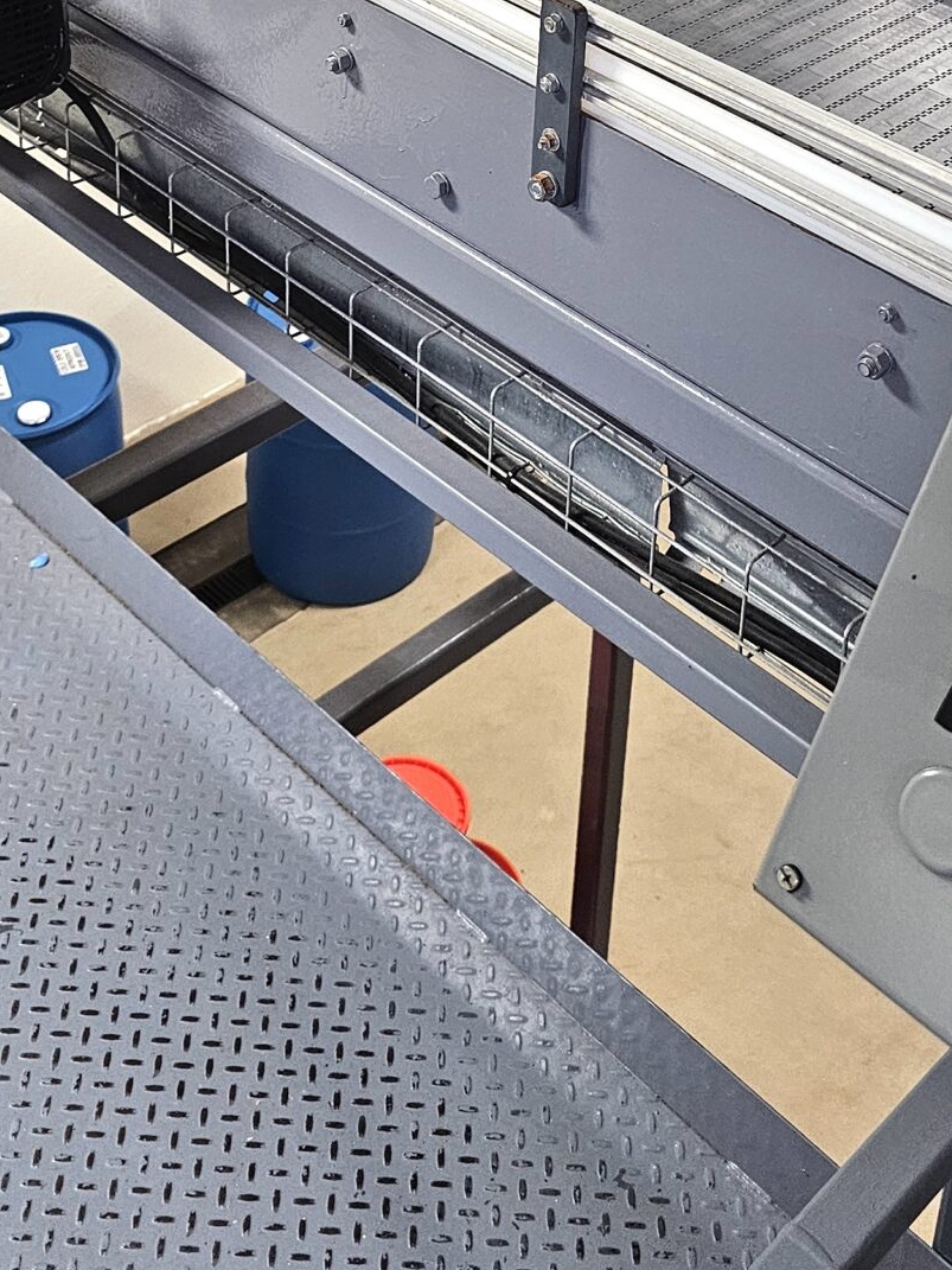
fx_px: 2017
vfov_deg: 31.3
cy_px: -103
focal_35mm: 55
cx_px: 487
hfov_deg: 26.6
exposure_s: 1/120
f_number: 1.7
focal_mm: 6.3
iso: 320
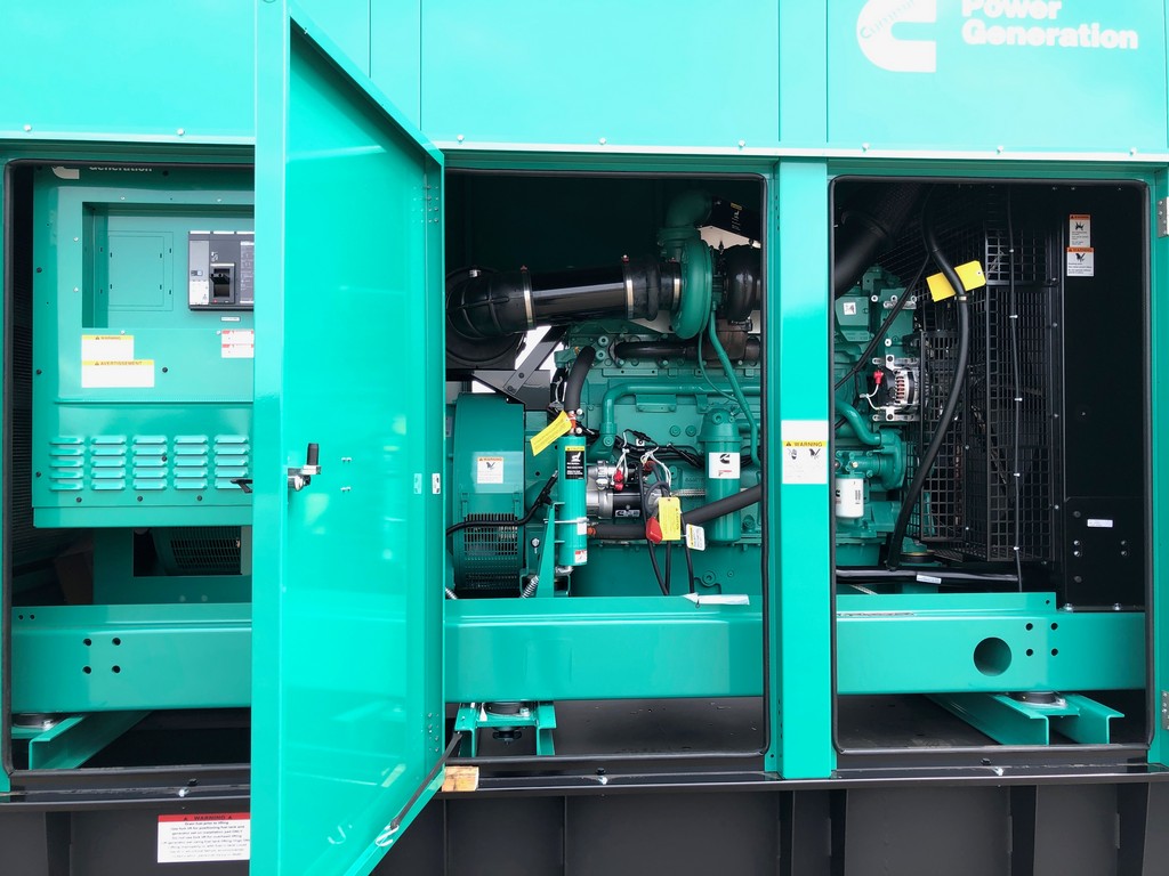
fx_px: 946
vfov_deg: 49.7
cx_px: 584
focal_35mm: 28
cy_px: 438
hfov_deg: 63.4
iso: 20
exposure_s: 1/145
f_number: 1.8
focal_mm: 4
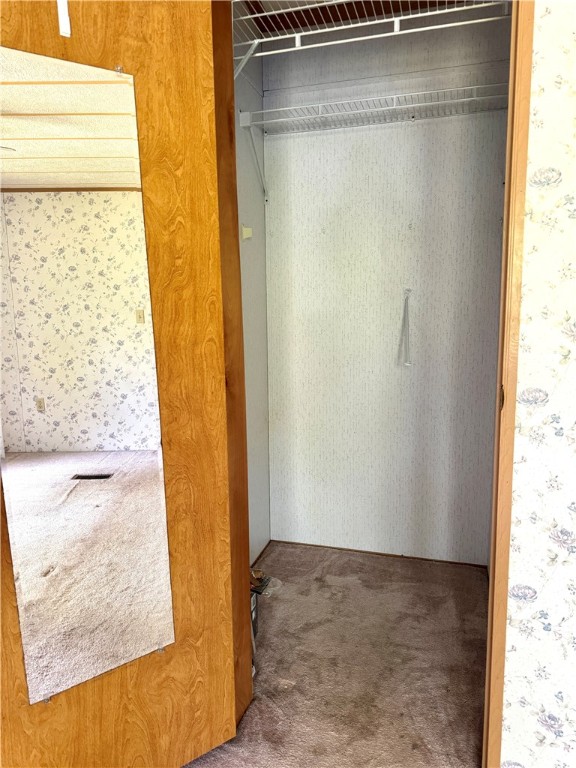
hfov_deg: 56.8
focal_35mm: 24
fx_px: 532
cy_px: 384
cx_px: 288
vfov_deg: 71.6
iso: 400
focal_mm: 6.76
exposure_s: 1/60
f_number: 1.78
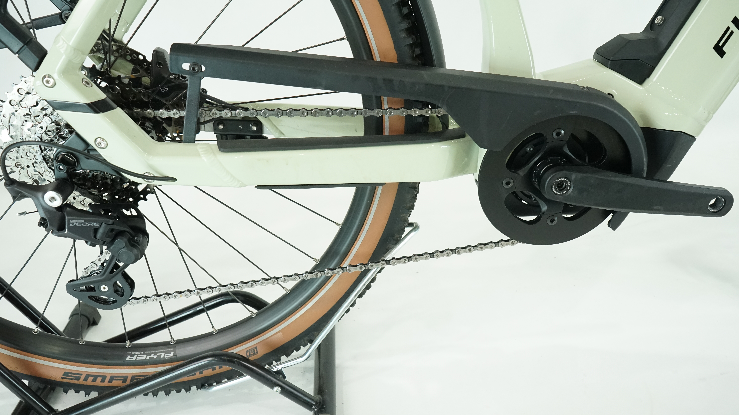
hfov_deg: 62.6
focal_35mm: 31
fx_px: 607
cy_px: 206
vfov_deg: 37.8
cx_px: 370
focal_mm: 29
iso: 3200
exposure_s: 1/200
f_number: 7.1
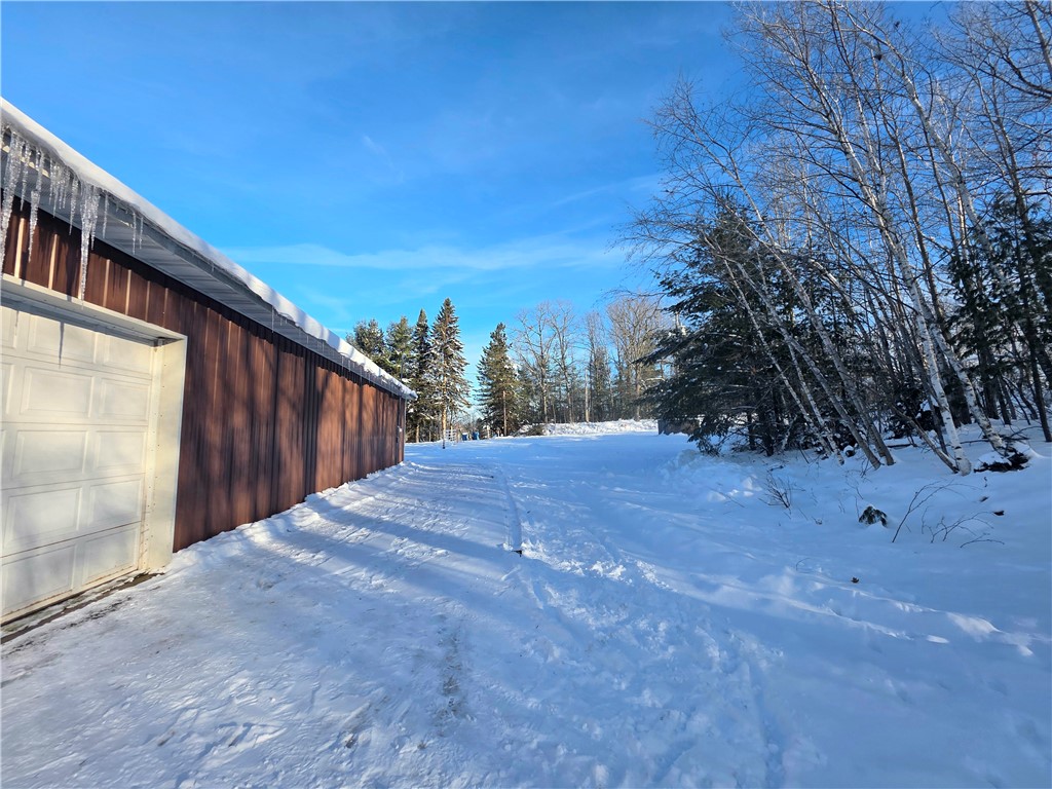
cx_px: 526
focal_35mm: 13
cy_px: 394
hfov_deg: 106.2
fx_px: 395
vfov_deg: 89.9
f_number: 1.9
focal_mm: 2.2
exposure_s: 1/833
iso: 40
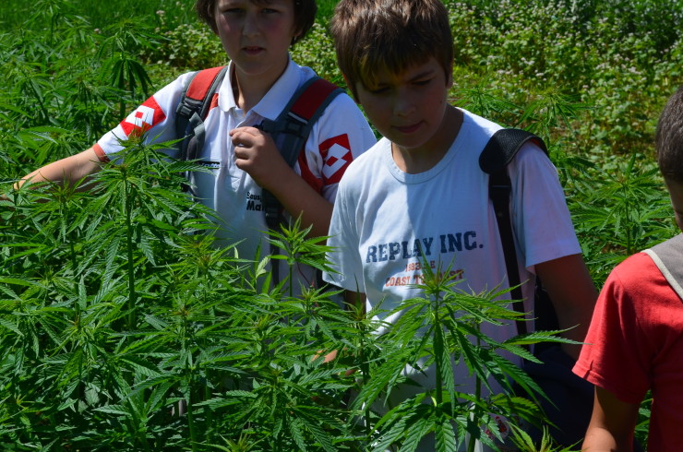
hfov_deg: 24.5
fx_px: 1571
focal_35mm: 83
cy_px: 142
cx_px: 340
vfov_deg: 16.3
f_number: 11
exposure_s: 1/400
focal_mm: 40
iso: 200
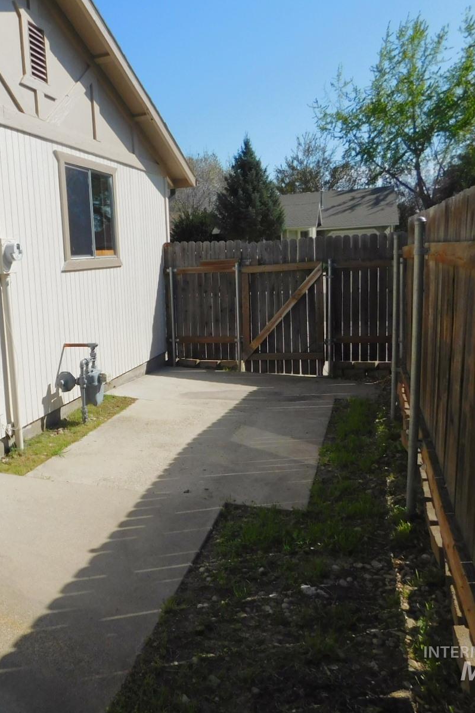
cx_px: 85
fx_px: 633
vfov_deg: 58.7
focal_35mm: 32
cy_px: 356
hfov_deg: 39.3
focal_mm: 4
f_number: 6
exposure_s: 1/640
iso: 125
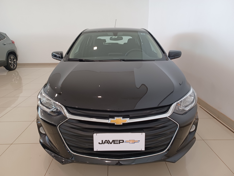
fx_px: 169
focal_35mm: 25
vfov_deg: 54.9
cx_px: 117
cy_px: 88
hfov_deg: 69.4
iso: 200
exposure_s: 1/60
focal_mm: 4.6
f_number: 1.8
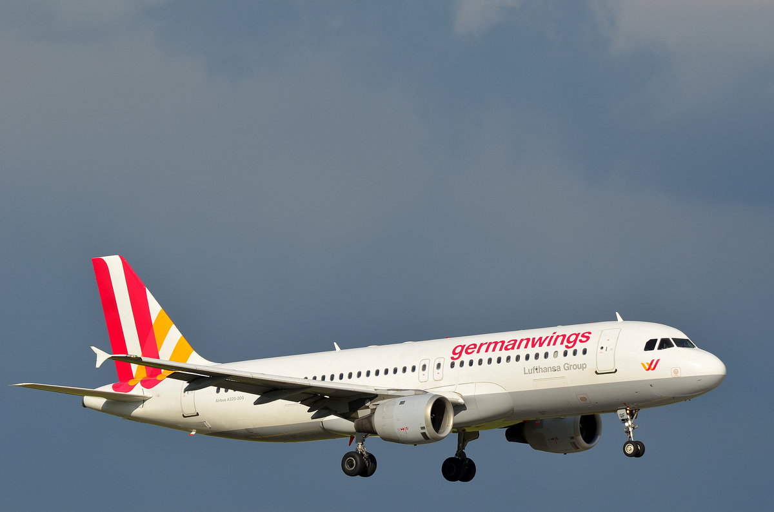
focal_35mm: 248
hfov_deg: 8.3
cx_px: 387
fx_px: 5309
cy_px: 256
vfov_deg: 5.5
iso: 180
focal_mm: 165
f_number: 8
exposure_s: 1/1000
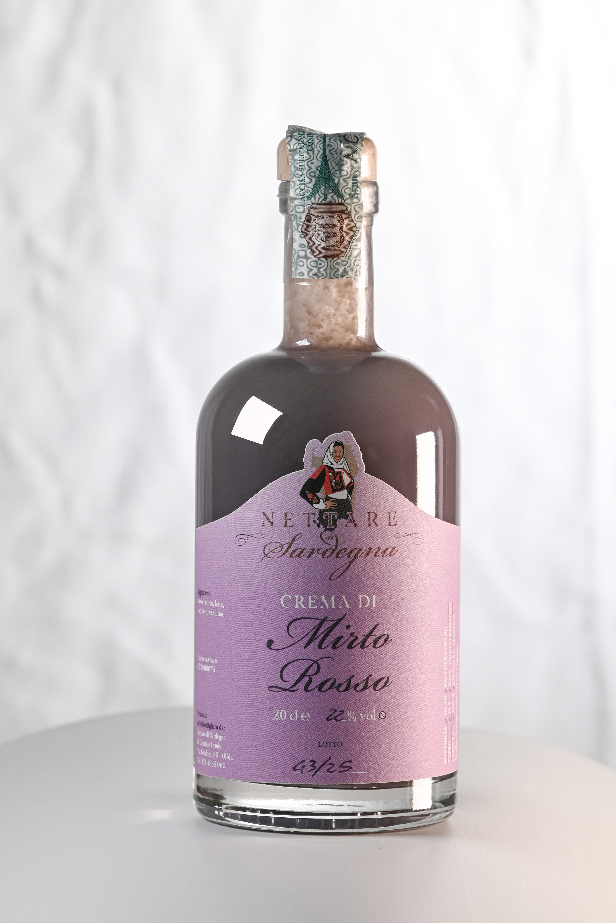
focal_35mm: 200
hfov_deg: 6.9
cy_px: 462
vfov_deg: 10.3
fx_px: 5133
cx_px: 308
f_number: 13
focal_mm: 200
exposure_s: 1/125
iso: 500
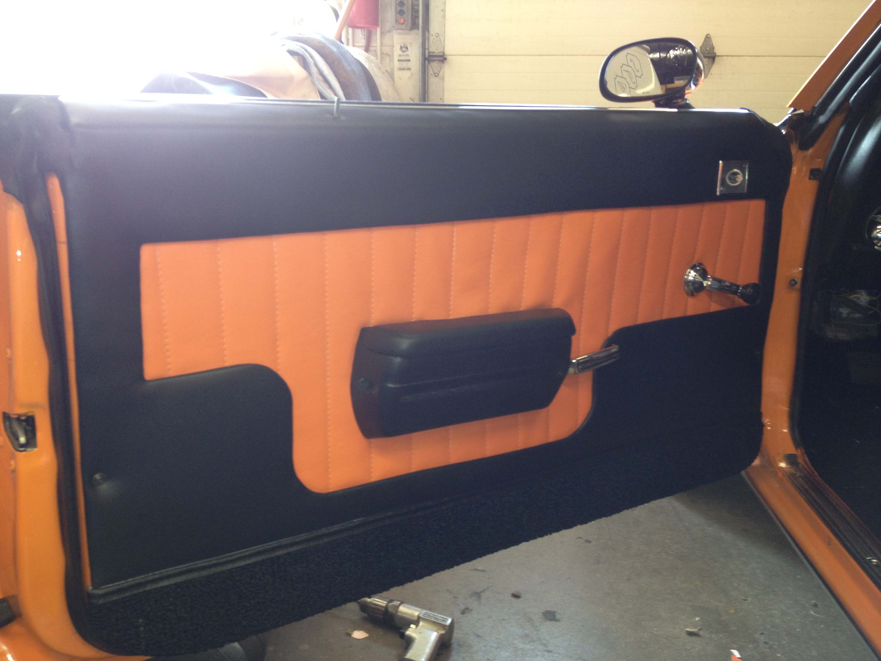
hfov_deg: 52.6
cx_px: 440
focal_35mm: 35
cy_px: 330
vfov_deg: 40.7
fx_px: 891
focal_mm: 4.28
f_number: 2.4
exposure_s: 1/20
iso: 80
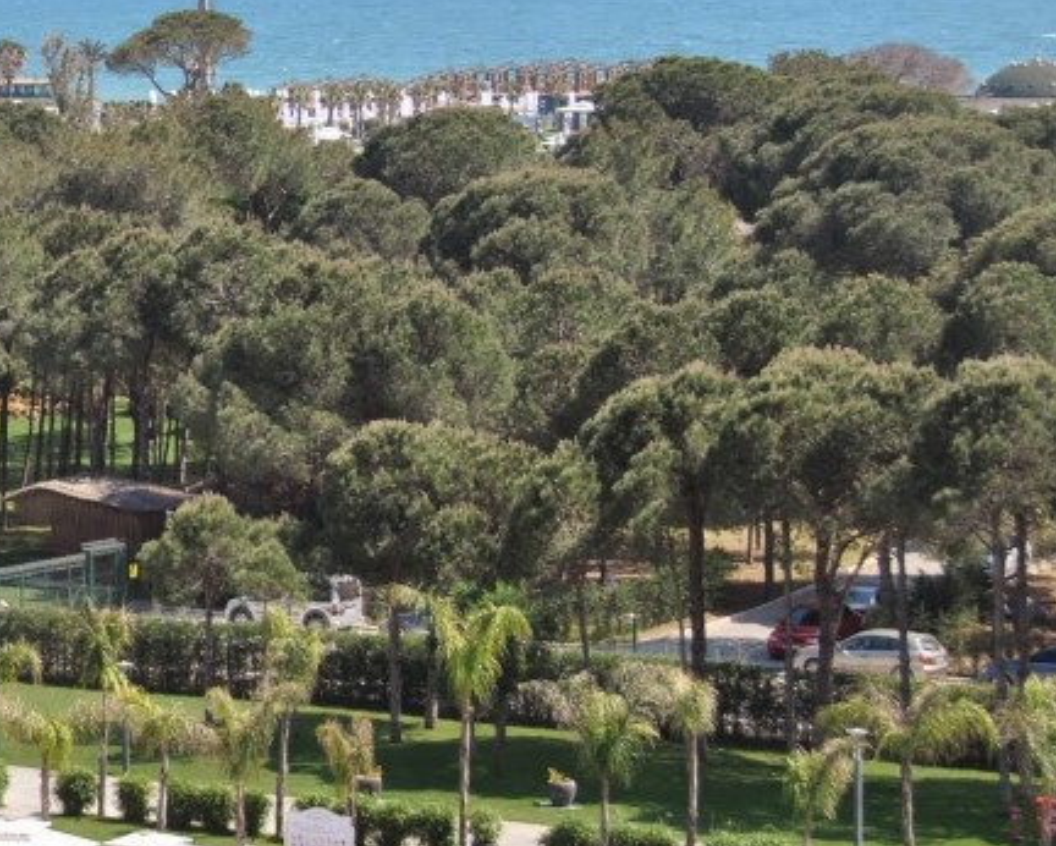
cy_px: 457
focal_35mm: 172
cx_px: -277
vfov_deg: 9.0
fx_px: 5378
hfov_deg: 11.0
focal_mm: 46
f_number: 8
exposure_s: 1/250
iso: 100
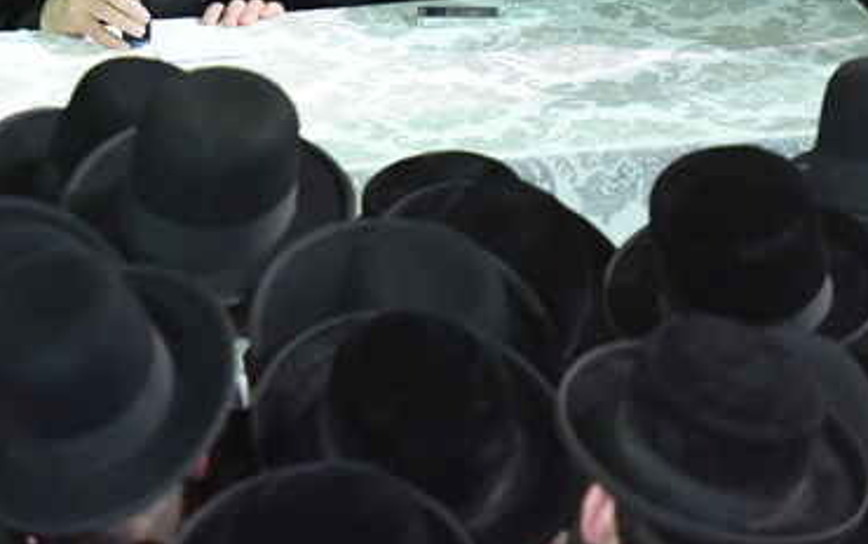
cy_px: -243
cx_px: 108
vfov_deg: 2.7
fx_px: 11341
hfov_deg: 4.4
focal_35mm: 479
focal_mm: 170
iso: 5000
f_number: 2.8
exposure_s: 1/60
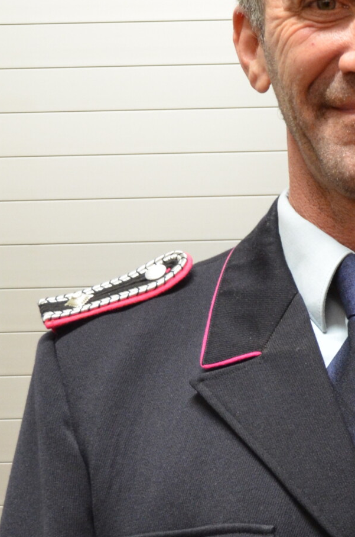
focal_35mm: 110
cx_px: 380
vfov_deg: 18.6
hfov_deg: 12.2
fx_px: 1635
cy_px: 313
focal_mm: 26
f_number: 4.2
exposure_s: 1/25
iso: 1600
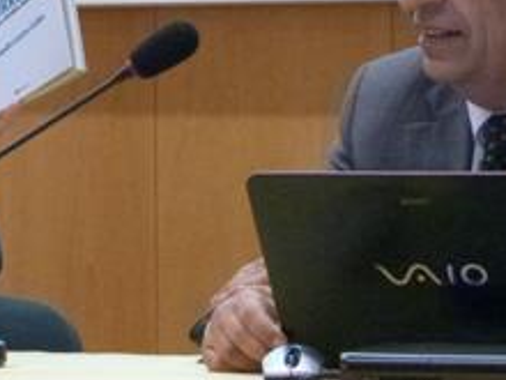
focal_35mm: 271
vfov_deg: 5.5
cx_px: 85
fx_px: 3961
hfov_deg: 7.3
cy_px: 67
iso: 800
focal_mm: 16.8
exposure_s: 1/25
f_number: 3.4
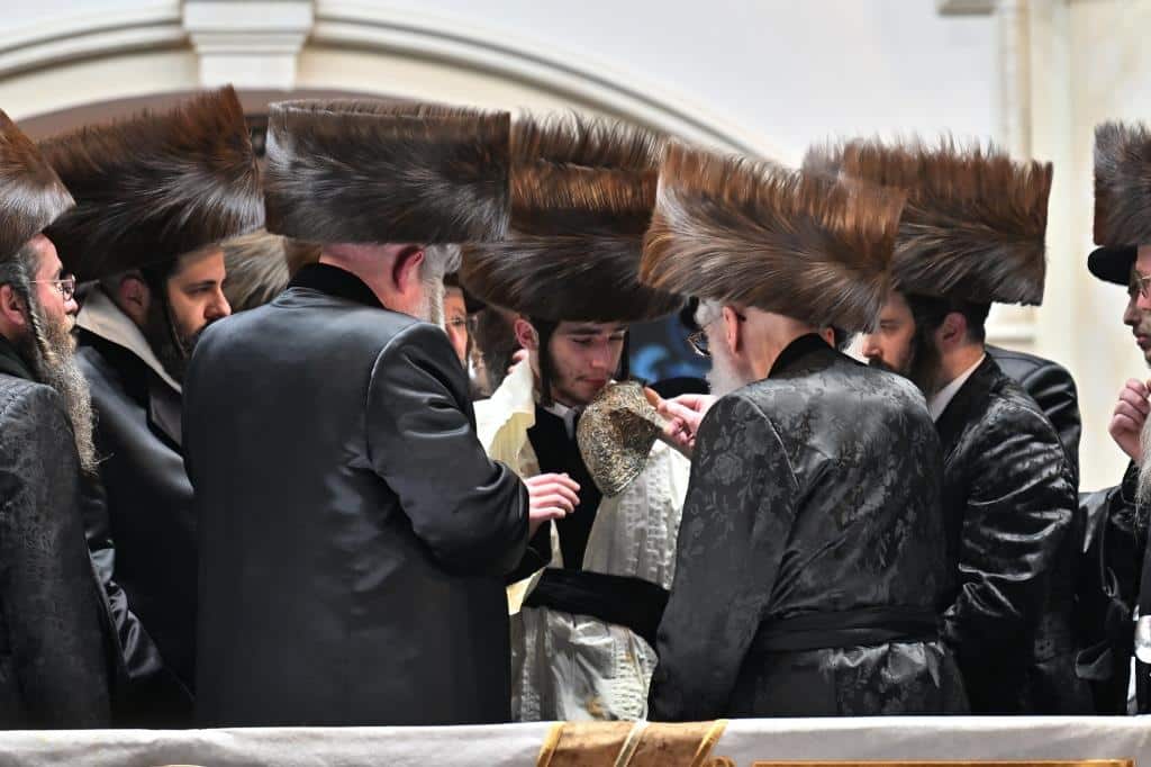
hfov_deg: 6.9
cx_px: 576
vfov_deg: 4.6
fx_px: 9588
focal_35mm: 300
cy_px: 384
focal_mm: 200
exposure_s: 1/320
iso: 500
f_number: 2.8
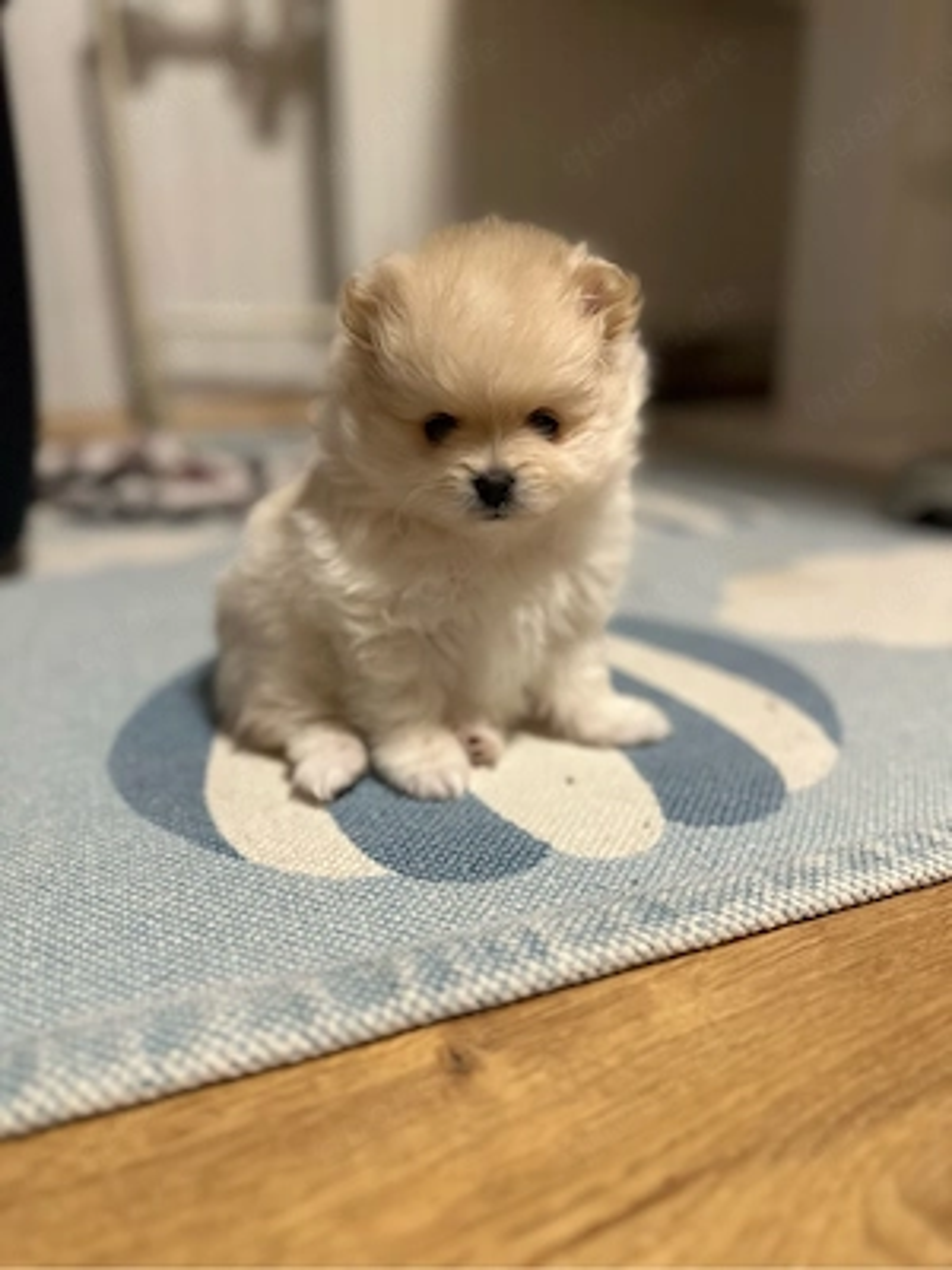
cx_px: 476
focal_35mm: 24
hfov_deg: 56.8
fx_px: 880
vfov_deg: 71.6
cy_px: 635
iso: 250
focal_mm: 6.86
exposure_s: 1/50
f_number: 1.78
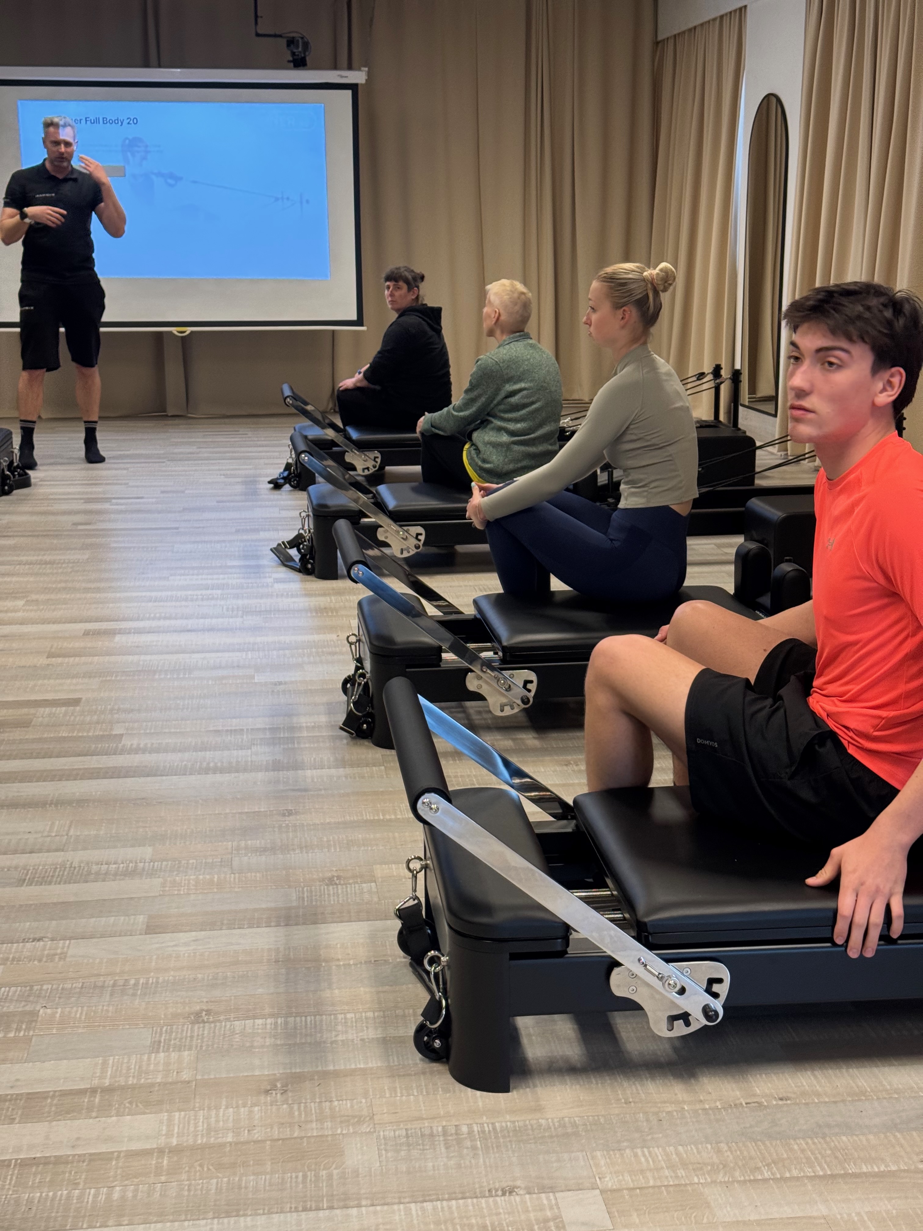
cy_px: 616
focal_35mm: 48
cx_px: 462
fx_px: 1706
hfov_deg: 30.3
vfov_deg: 39.7
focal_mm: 6.76
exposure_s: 1/60
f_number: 1.78
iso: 250
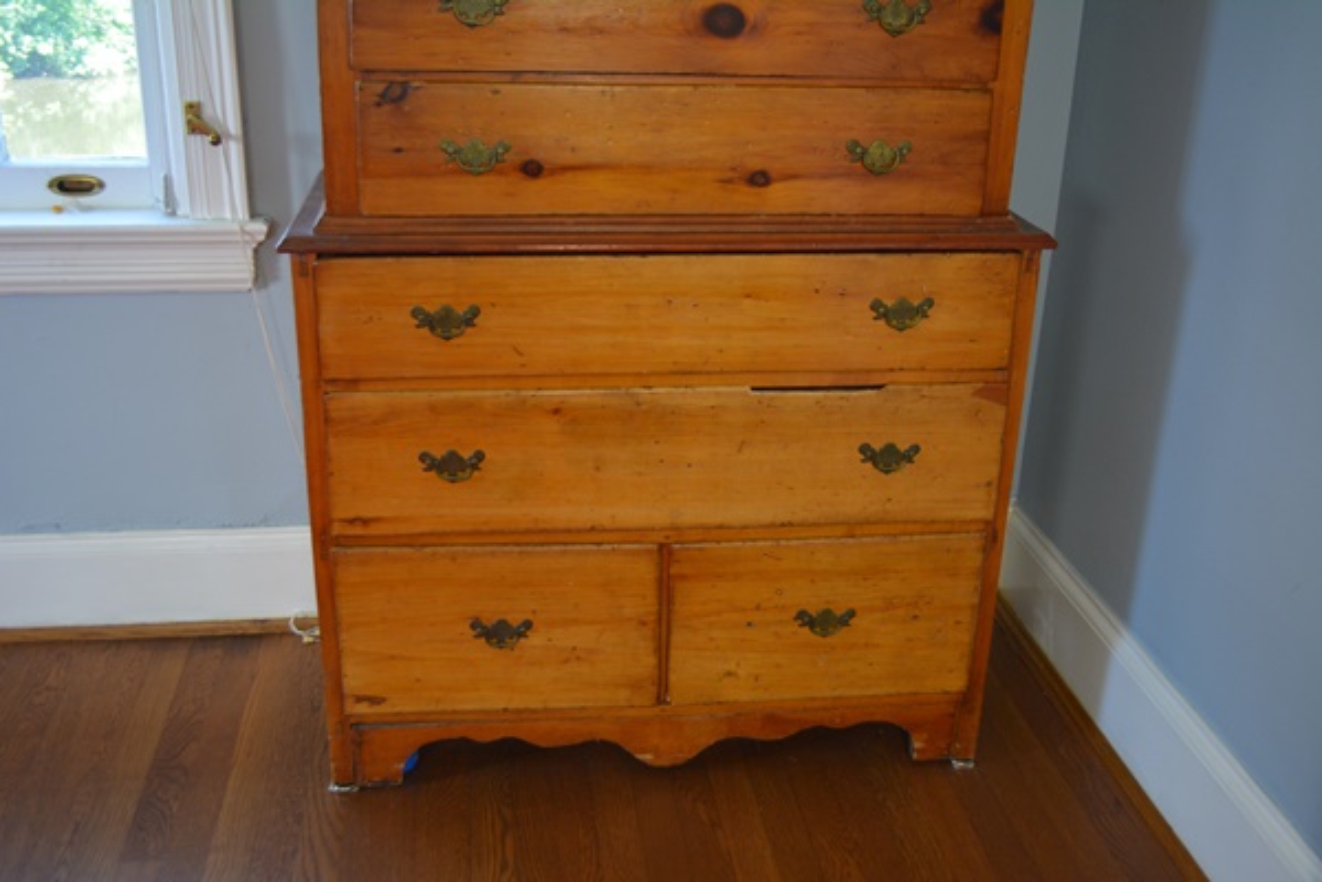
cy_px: 441
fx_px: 1322
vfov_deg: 36.9
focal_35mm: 36
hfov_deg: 53.1
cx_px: 661
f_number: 4
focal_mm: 24
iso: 800
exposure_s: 1/60
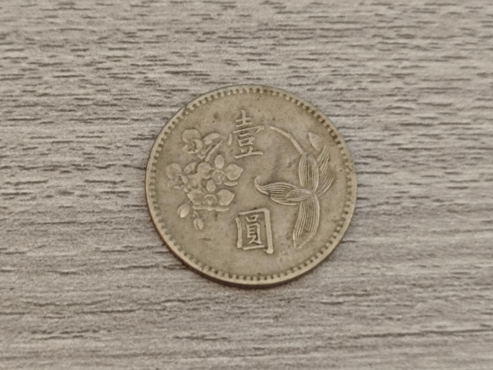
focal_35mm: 75
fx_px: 1068
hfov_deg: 26.0
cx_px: 246
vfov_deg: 19.6
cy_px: 185
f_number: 1.9
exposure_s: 1/50
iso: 500
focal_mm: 8.7
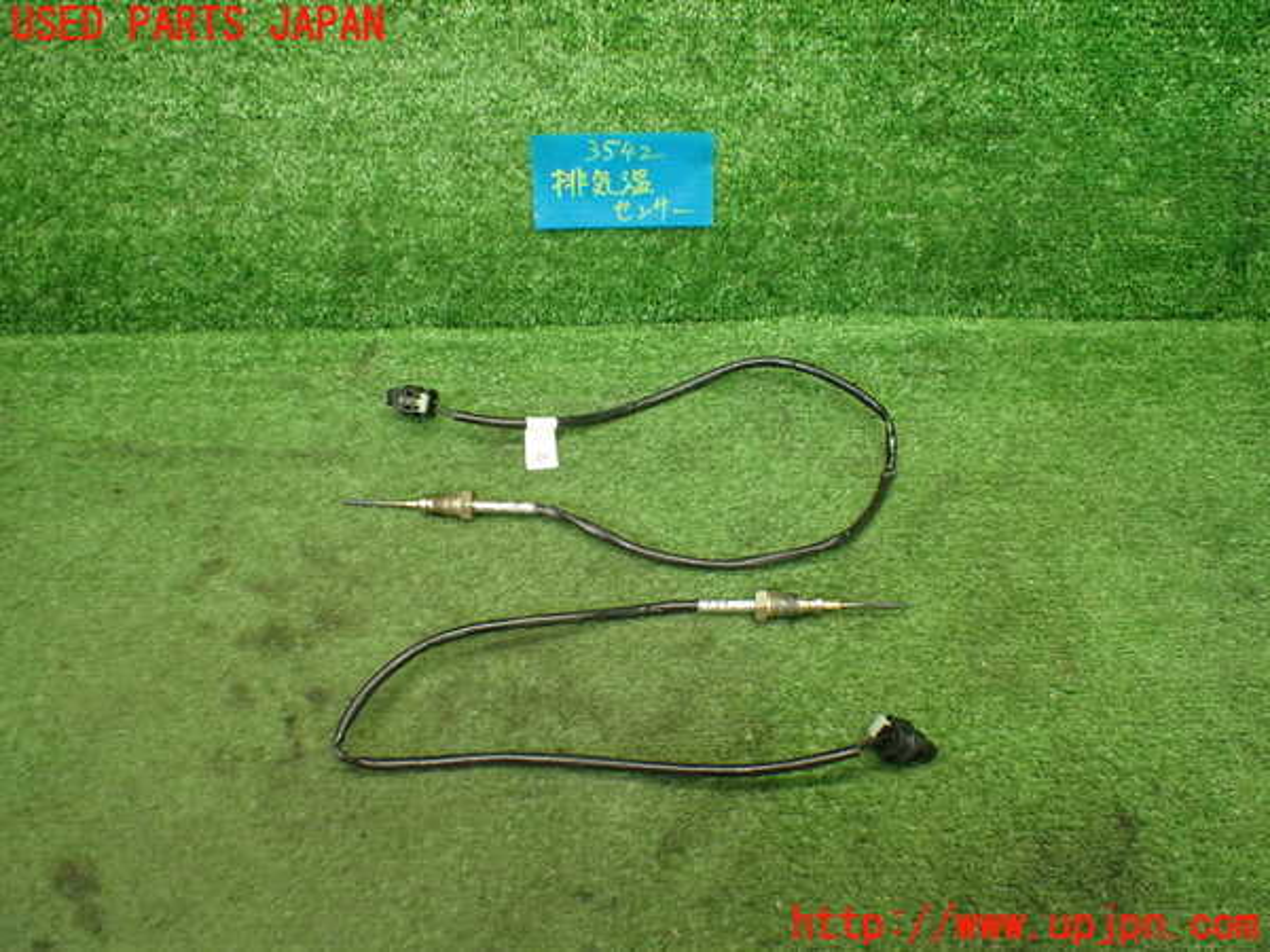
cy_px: 476
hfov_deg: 60.0
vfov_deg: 46.8
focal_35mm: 30
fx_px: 1101
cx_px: 635
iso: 640
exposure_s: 1/125
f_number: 2.3
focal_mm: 5.4
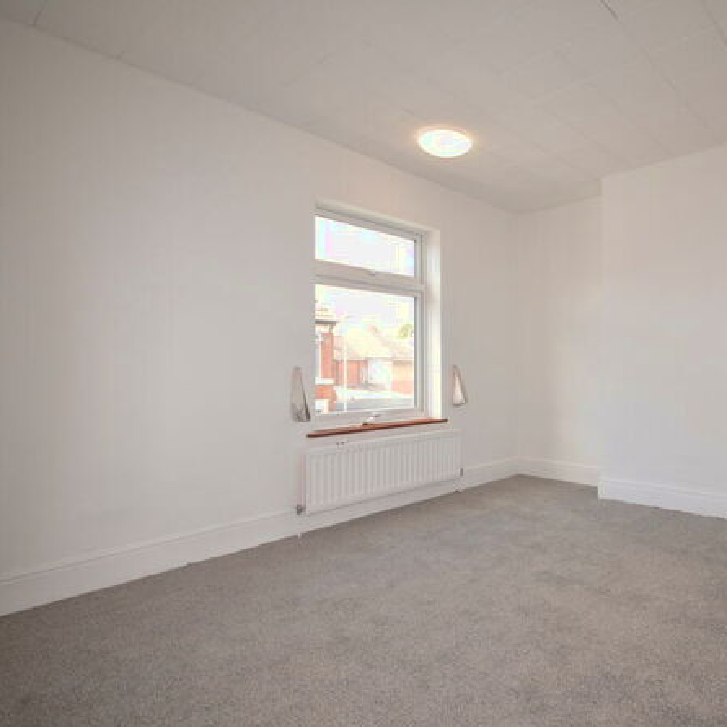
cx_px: 489
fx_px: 475
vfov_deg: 74.8
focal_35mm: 20
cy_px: 378
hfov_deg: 72.4
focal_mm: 10
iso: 400
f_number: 5.6
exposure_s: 1/125
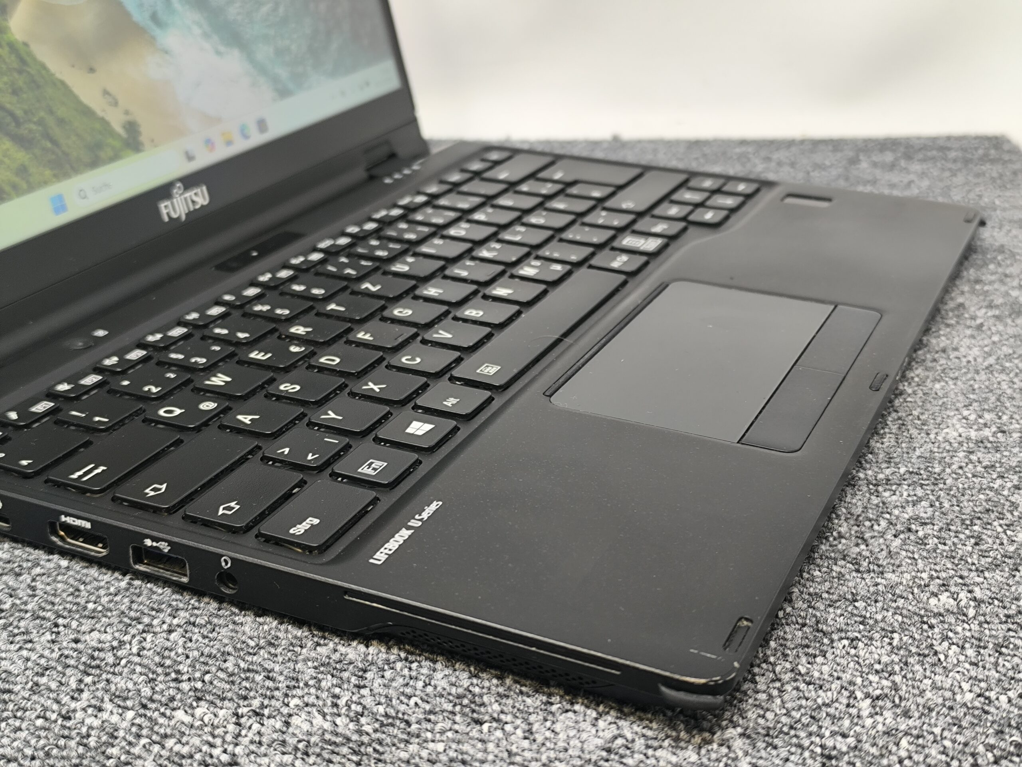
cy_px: 384
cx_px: 511
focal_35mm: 46
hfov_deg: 41.2
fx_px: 1358
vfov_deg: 31.5
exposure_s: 1/100
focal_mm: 6.14
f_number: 1.65
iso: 250
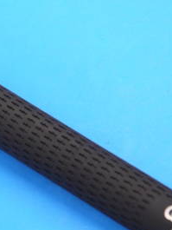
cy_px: 125
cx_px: 25
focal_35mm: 203
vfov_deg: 9.7
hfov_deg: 7.3
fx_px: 1344
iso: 800
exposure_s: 1/80
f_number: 5.6
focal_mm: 42
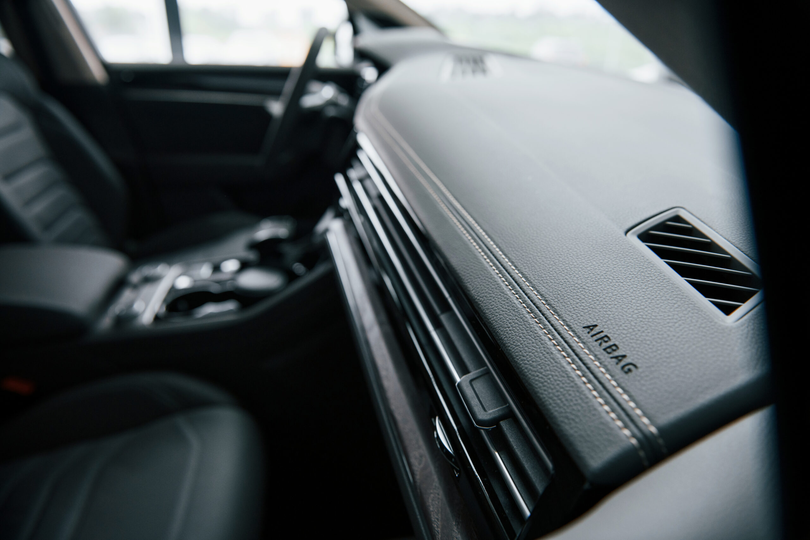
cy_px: 270
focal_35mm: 24
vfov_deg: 53.1
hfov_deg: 73.7
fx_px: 540
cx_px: 405
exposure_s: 1/200
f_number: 3.5
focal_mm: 24
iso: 640
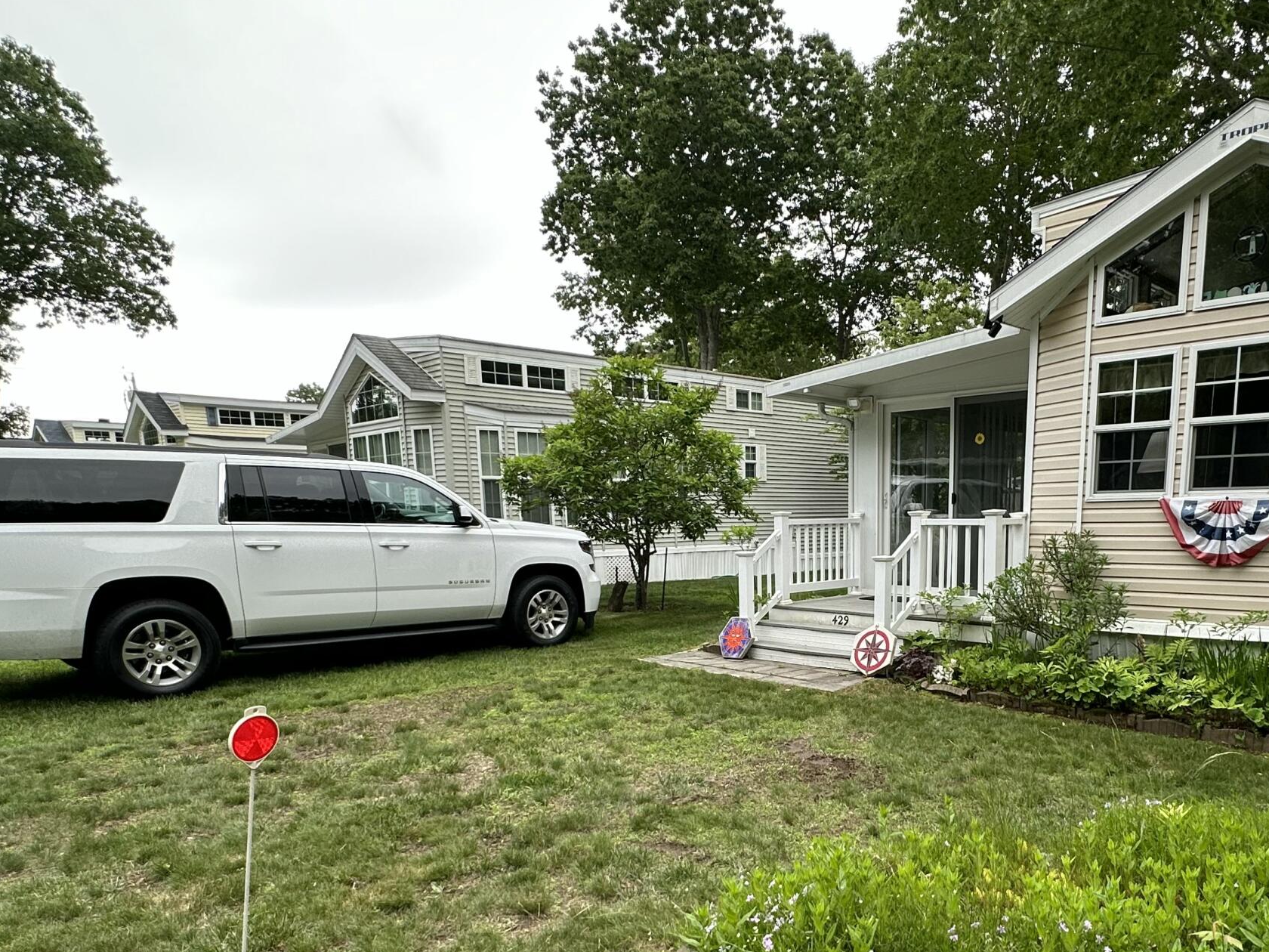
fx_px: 916
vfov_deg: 53.0
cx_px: 780
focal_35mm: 25
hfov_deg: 68.5
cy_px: 688
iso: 64
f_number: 2.2
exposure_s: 1/99
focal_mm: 2.22
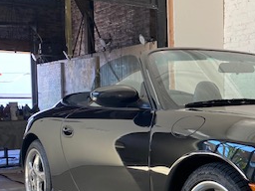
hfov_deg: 26.9
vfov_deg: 22.4
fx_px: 479
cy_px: 137
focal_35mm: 65
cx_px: 293
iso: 100
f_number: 1.8
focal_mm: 4.25
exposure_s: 1/122
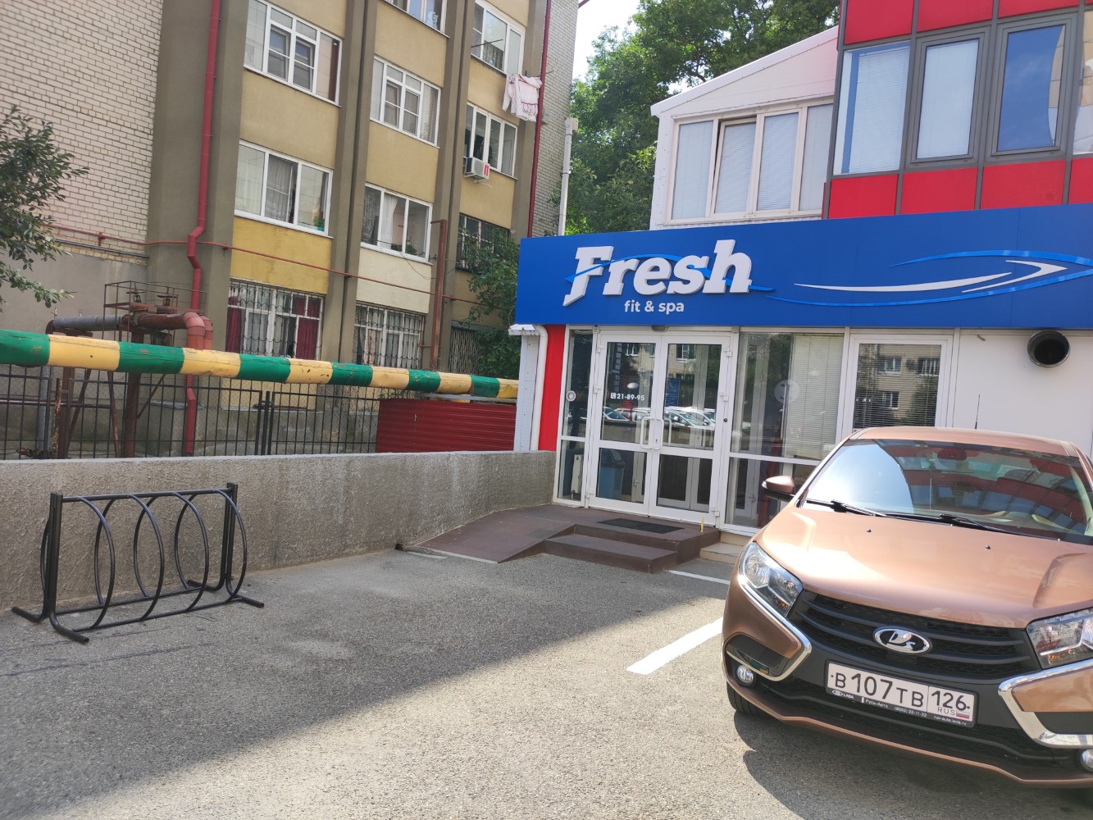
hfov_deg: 69.4
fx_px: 789
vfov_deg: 54.9
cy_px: 410
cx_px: 546
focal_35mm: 25
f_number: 1.79
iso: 50
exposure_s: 1/345
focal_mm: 4.7
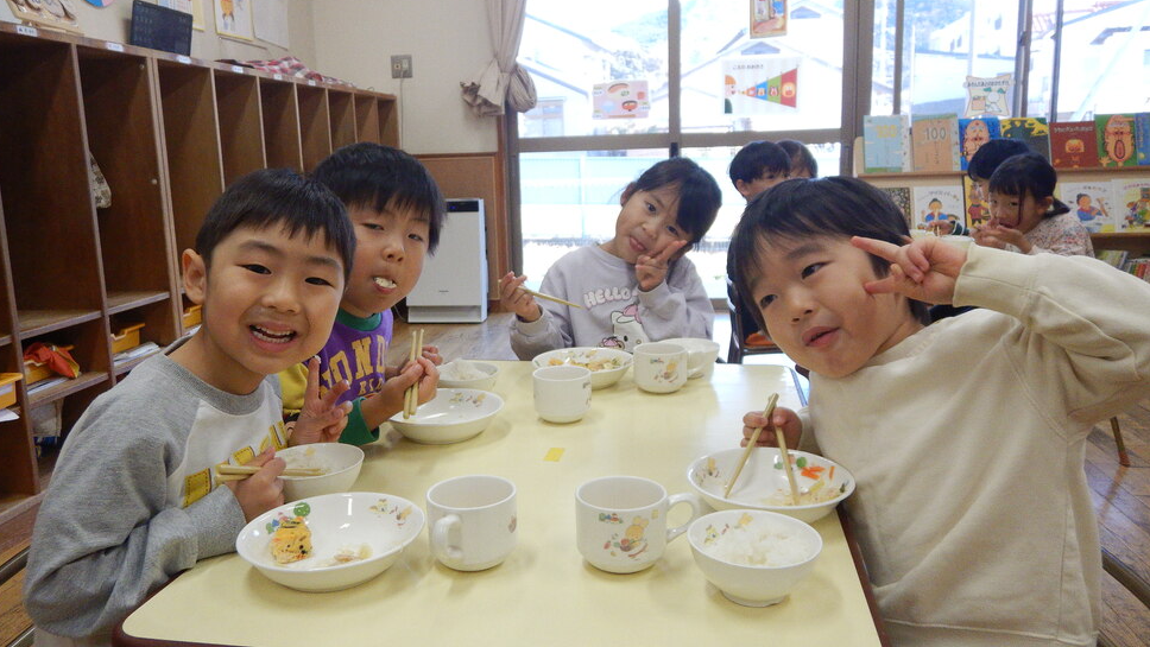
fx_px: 824
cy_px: 294
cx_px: 558
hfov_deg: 69.8
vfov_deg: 42.9
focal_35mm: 27
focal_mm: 4.3
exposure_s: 1/50
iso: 125
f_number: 2.8
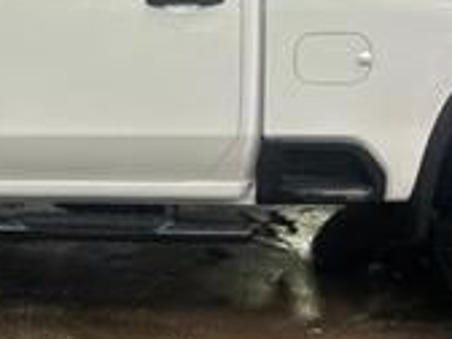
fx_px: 1018
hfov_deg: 23.4
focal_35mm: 78
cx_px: -51
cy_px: 46
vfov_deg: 18.6
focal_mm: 5.7
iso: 125
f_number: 1.5
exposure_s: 1/120
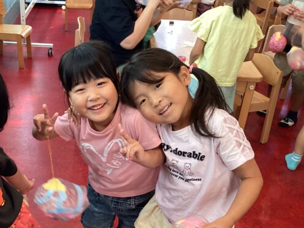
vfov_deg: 29.9
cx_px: 83
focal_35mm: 48
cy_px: 161
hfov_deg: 38.8
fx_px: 422
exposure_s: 1/60
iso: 125
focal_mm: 3.3
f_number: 2.4
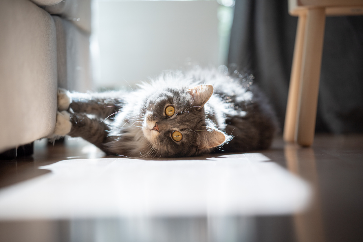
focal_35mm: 122
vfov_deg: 11.2
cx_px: 182
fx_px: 1230
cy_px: 121
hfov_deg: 16.8
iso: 100
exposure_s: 1/800
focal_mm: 122
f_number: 2.8
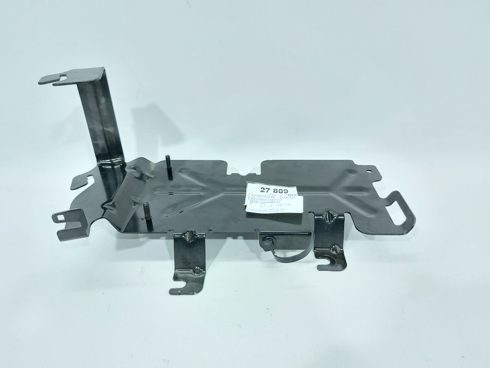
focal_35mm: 24
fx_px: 340
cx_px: 245
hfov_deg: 71.6
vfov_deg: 56.8
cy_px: 184
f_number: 1.8
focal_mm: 5.23
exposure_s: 1/50
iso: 160
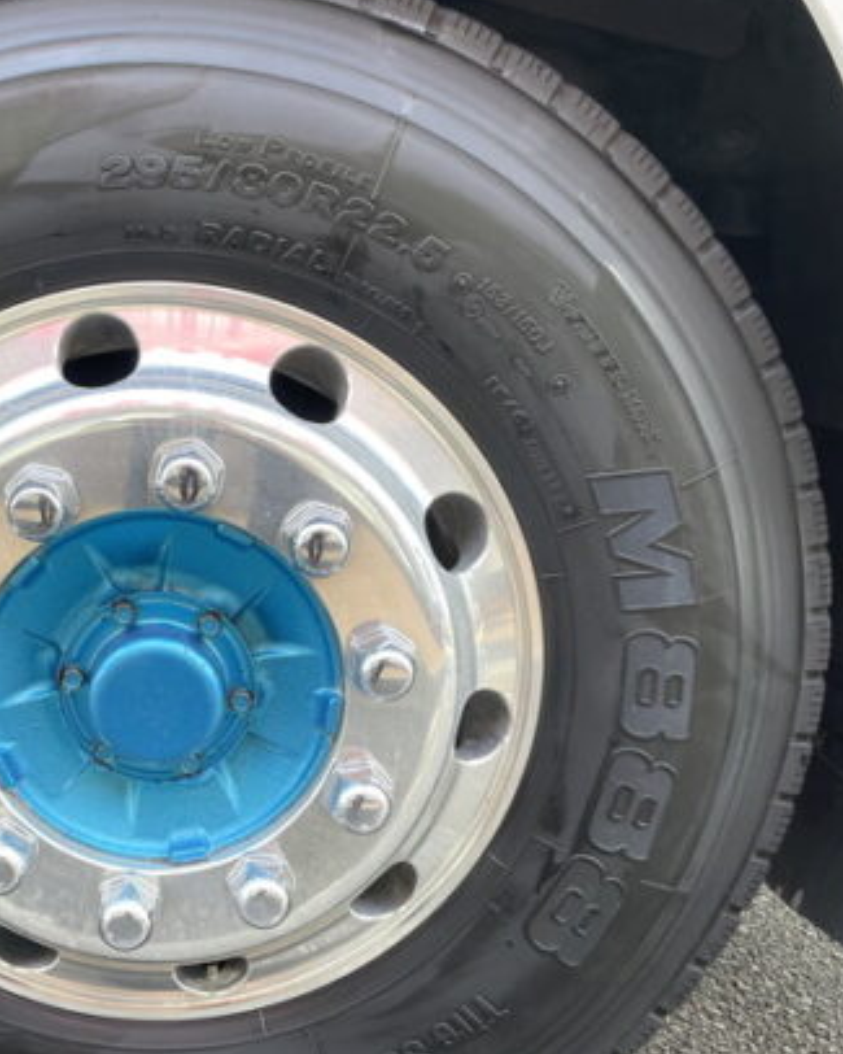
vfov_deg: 45.6
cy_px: 607
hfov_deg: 36.4
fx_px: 1247
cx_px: 205
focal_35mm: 40
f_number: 1.6
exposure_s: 1/121
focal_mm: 4.2
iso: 40
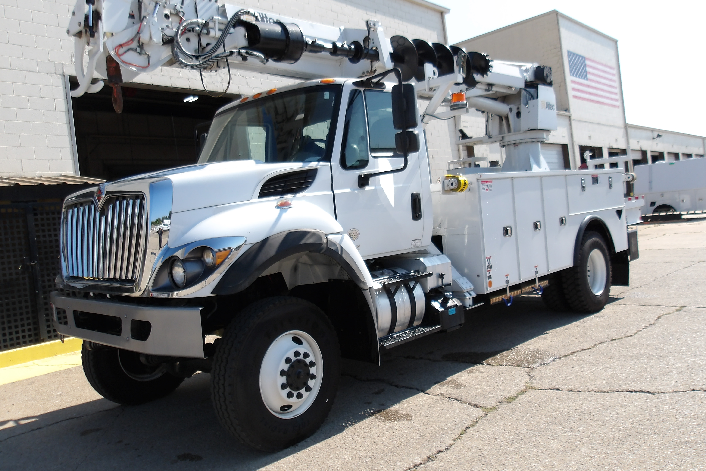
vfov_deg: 45.0
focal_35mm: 29
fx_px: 569
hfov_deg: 63.7
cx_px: 359
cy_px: 227
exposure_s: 1/881
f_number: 3
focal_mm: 4.9
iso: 100
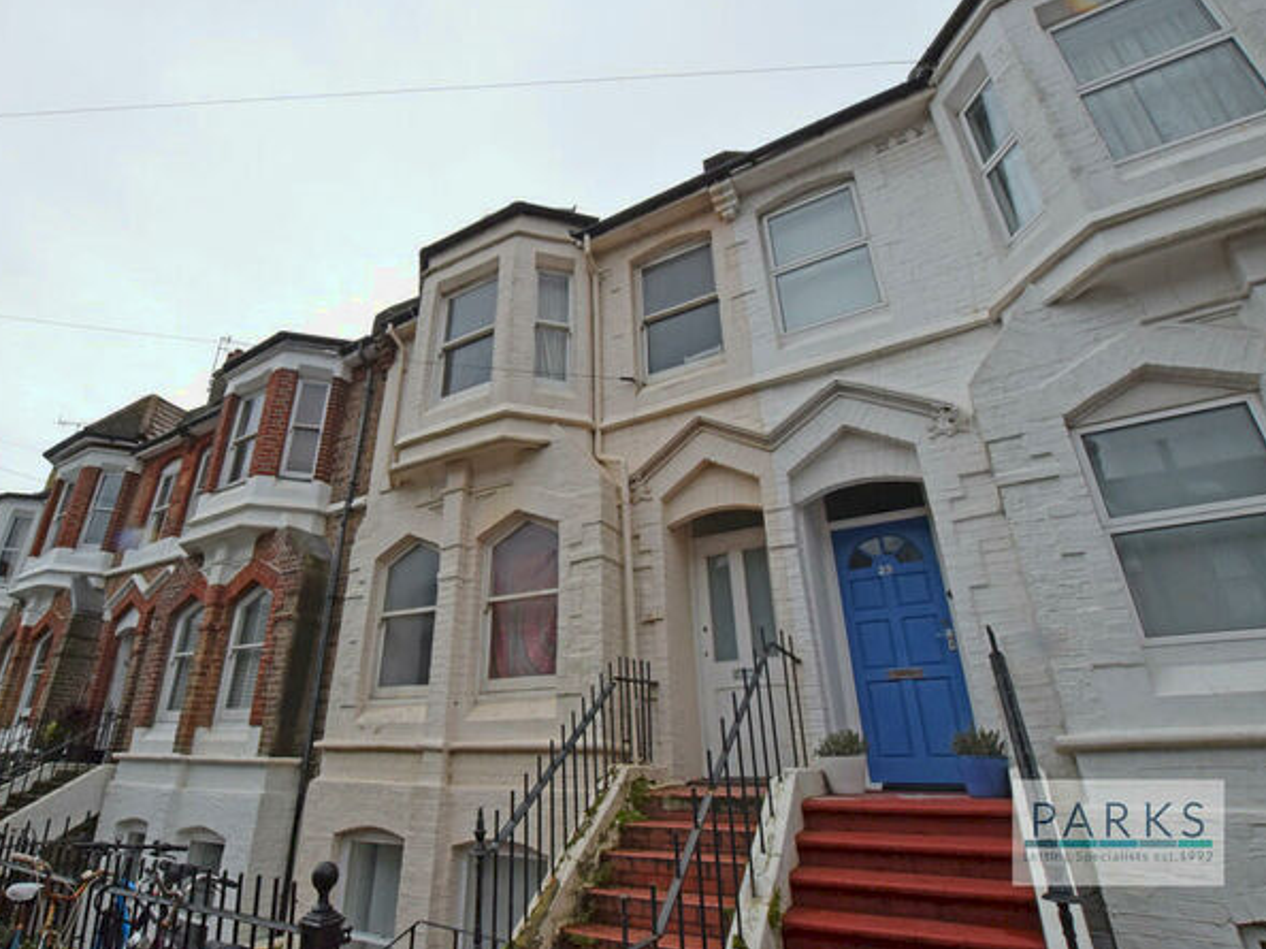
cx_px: 561
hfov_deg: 90.7
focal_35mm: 17
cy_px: 472
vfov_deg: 74.7
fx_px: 621
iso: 1250
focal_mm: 10
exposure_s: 1/125
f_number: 16
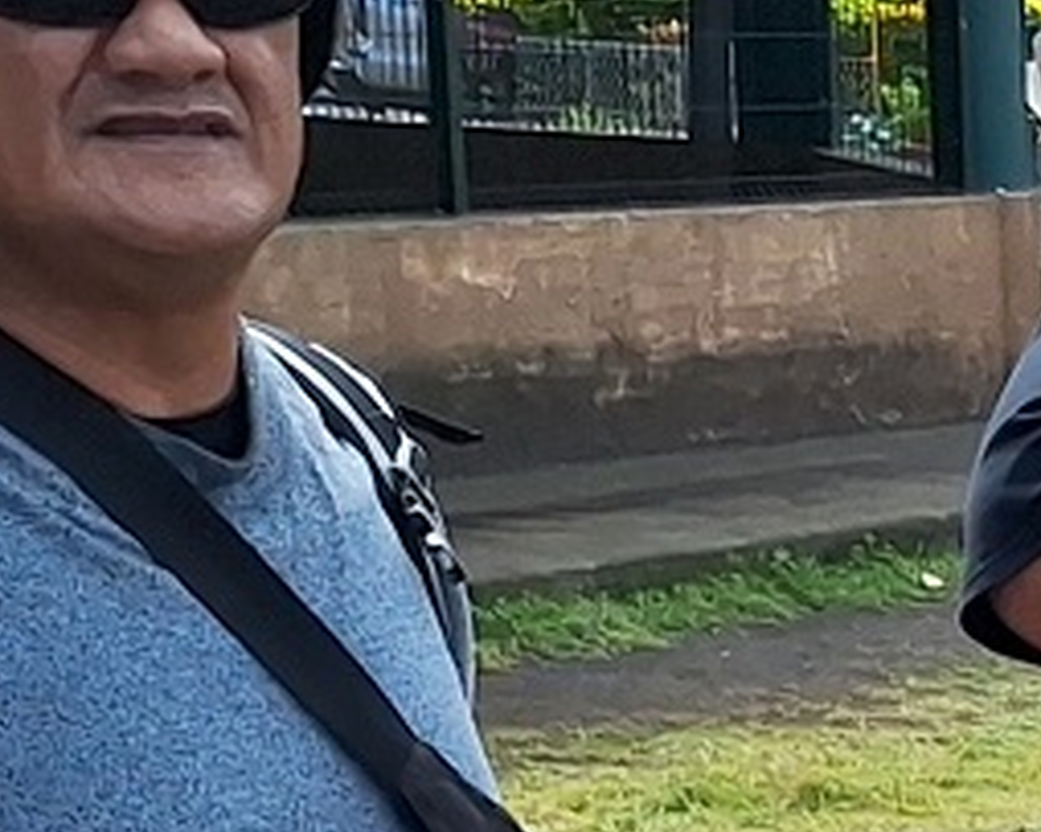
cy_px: 1234
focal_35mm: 177
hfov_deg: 9.2
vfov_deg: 8.5
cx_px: 2861
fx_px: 5451
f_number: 1.8
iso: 40
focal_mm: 5.54
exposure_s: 1/2212
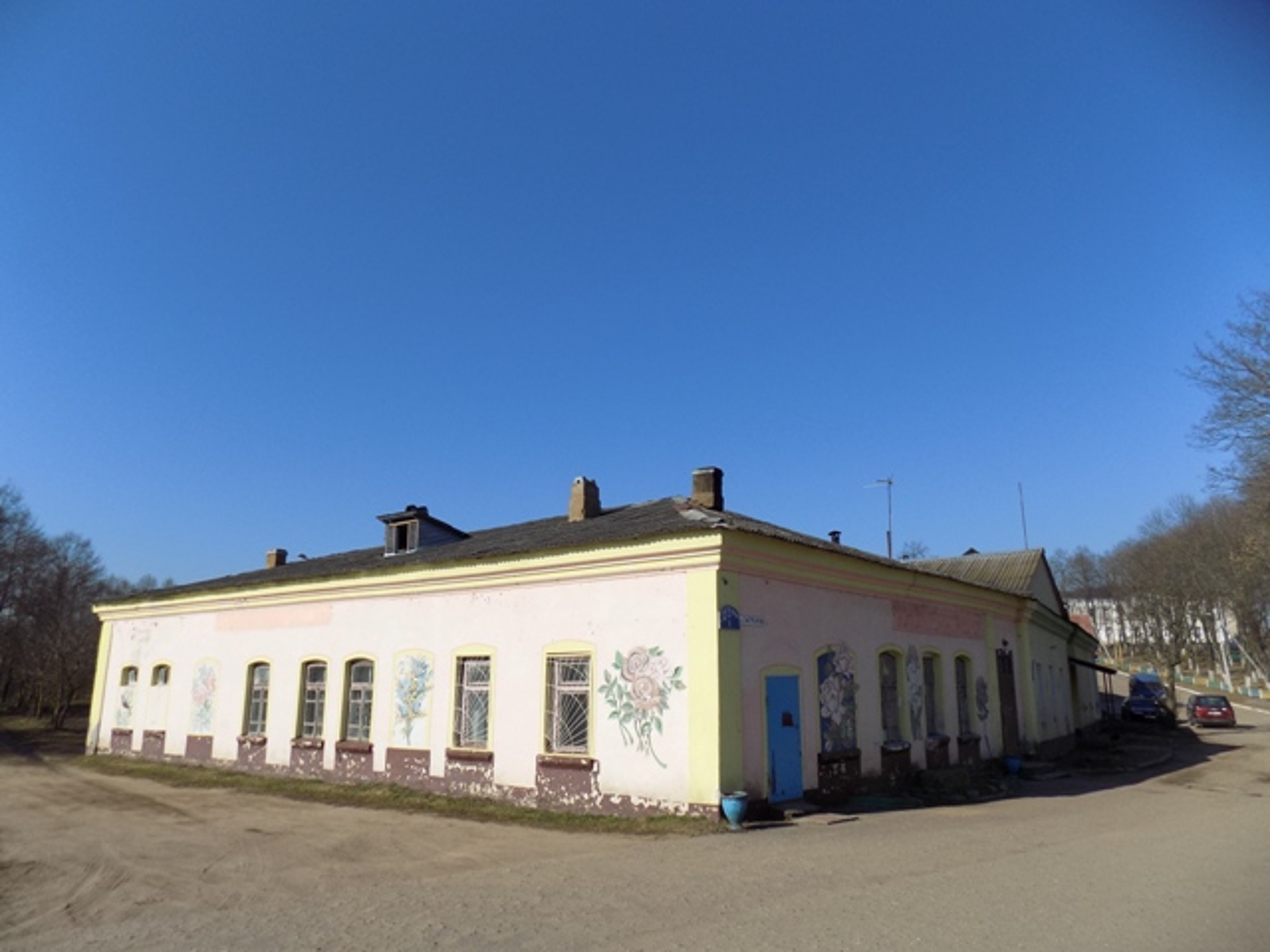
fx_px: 844
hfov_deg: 73.9
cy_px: 476
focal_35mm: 23
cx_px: 635
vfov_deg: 58.9
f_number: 9.9
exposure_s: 1/160
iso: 80
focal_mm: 4
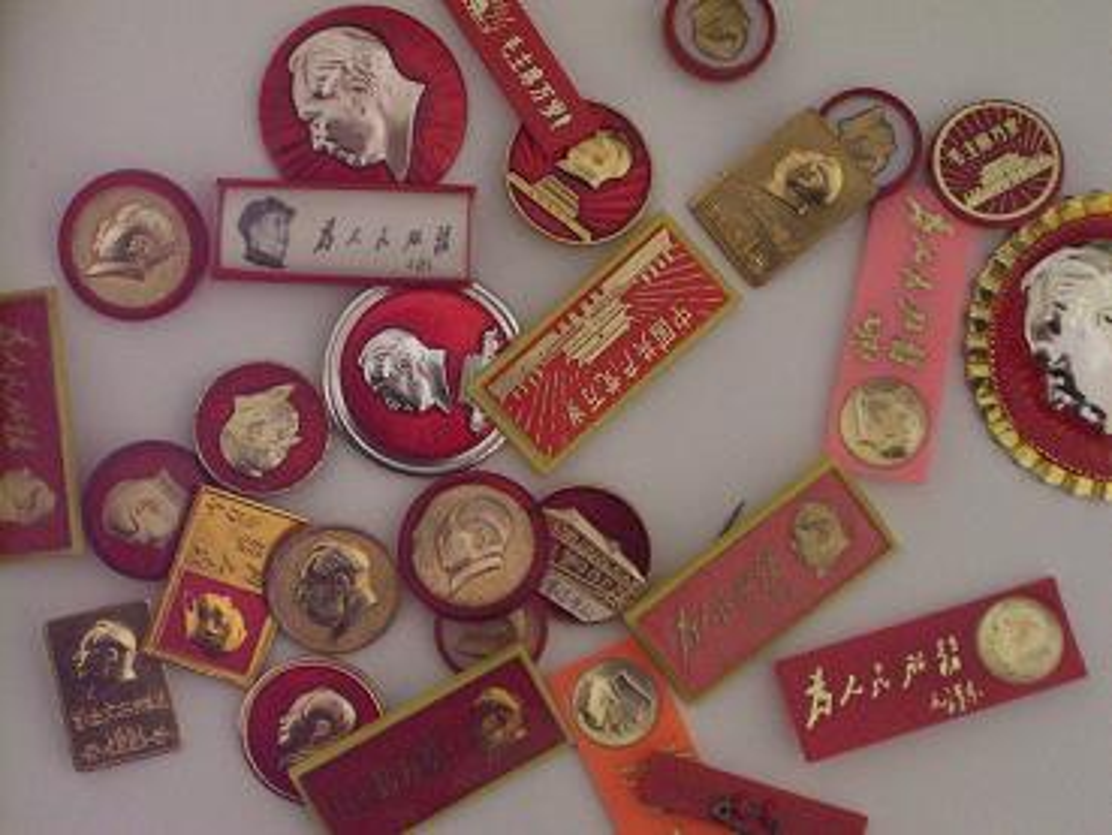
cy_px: 418
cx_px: 556
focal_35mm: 94
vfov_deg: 15.7
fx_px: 3021
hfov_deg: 20.9
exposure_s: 1/25
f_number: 4.6
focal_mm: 15.3
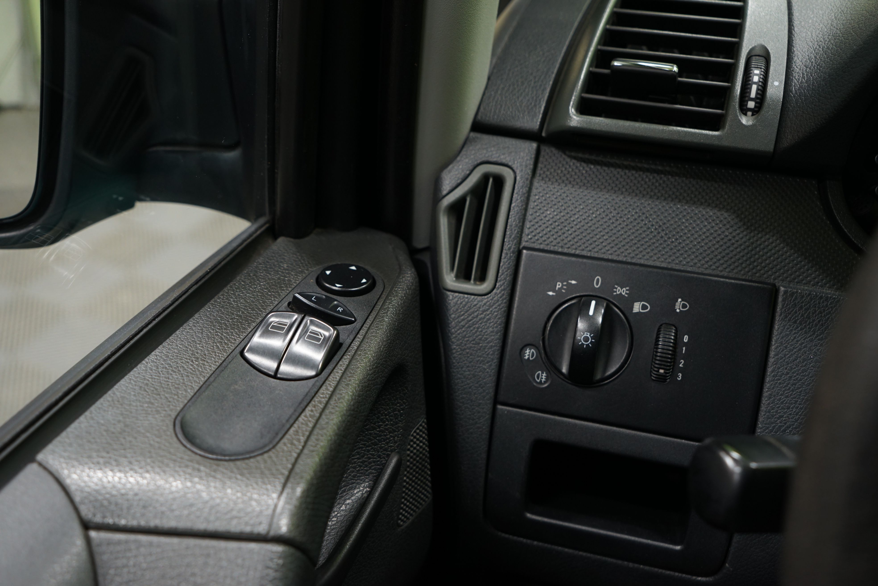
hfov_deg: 53.1
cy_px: 293
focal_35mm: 36
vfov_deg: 36.9
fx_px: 878
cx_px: 439
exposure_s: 1/20
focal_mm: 36
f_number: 5
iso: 640
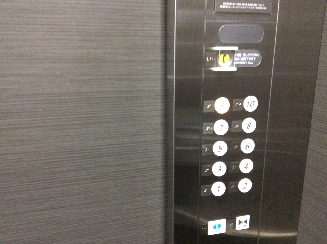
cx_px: 164
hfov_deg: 56.9
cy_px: 122
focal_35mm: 32
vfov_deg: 44.0
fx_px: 302
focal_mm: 3.3
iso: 500
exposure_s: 1/15
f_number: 2.4
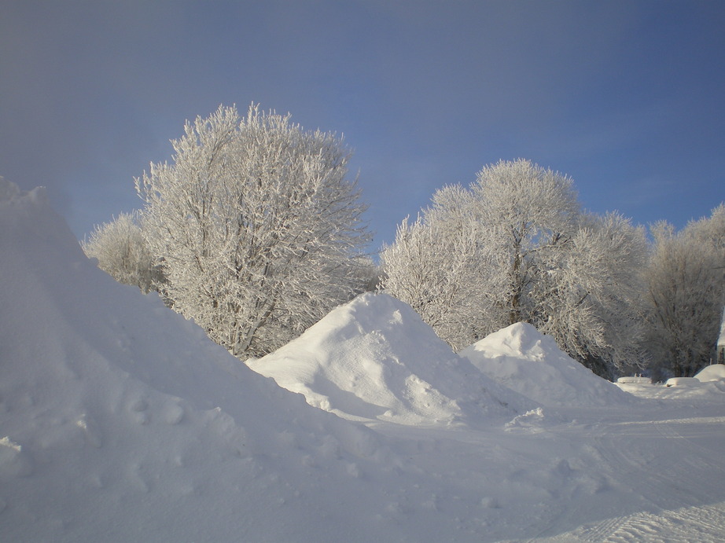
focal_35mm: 38
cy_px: 272
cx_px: 362
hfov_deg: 49.0
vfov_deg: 37.7
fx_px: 796
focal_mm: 6.3
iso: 64
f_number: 4.6
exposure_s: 1/500
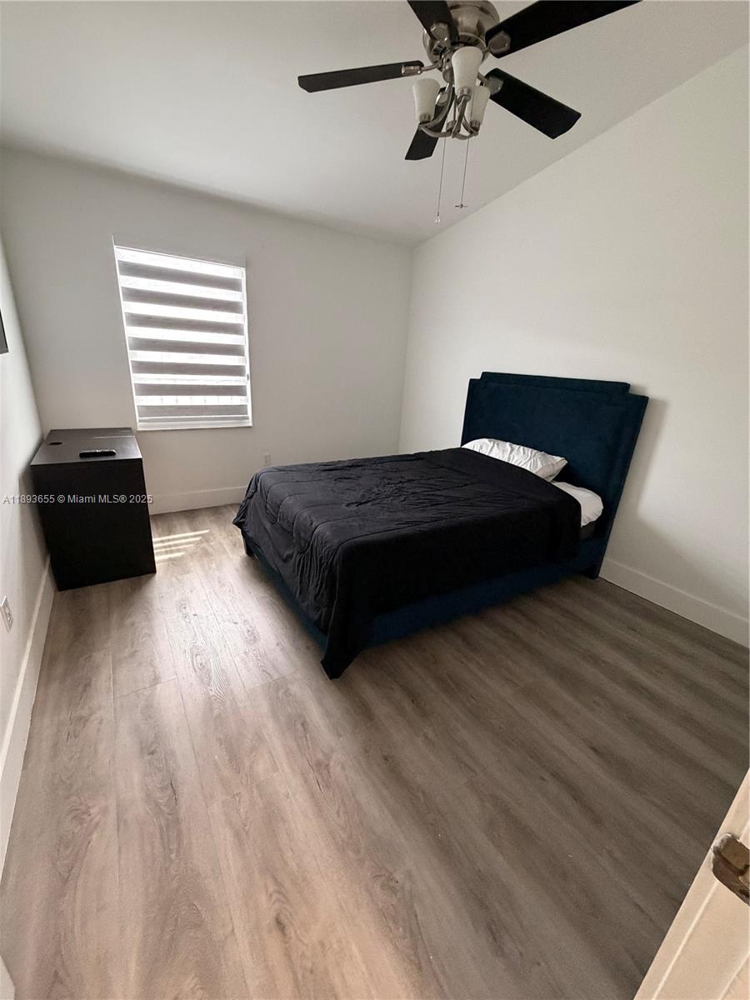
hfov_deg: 85.7
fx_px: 404
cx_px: 375
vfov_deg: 102.1
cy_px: 500
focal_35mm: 14
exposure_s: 1/60
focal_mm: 2.22
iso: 500
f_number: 2.2
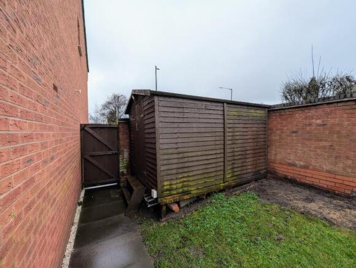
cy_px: 134
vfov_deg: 90.1
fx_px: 134
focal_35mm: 13
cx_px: 178
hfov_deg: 106.1
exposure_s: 1/484
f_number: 2.2
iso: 48
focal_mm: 1.95
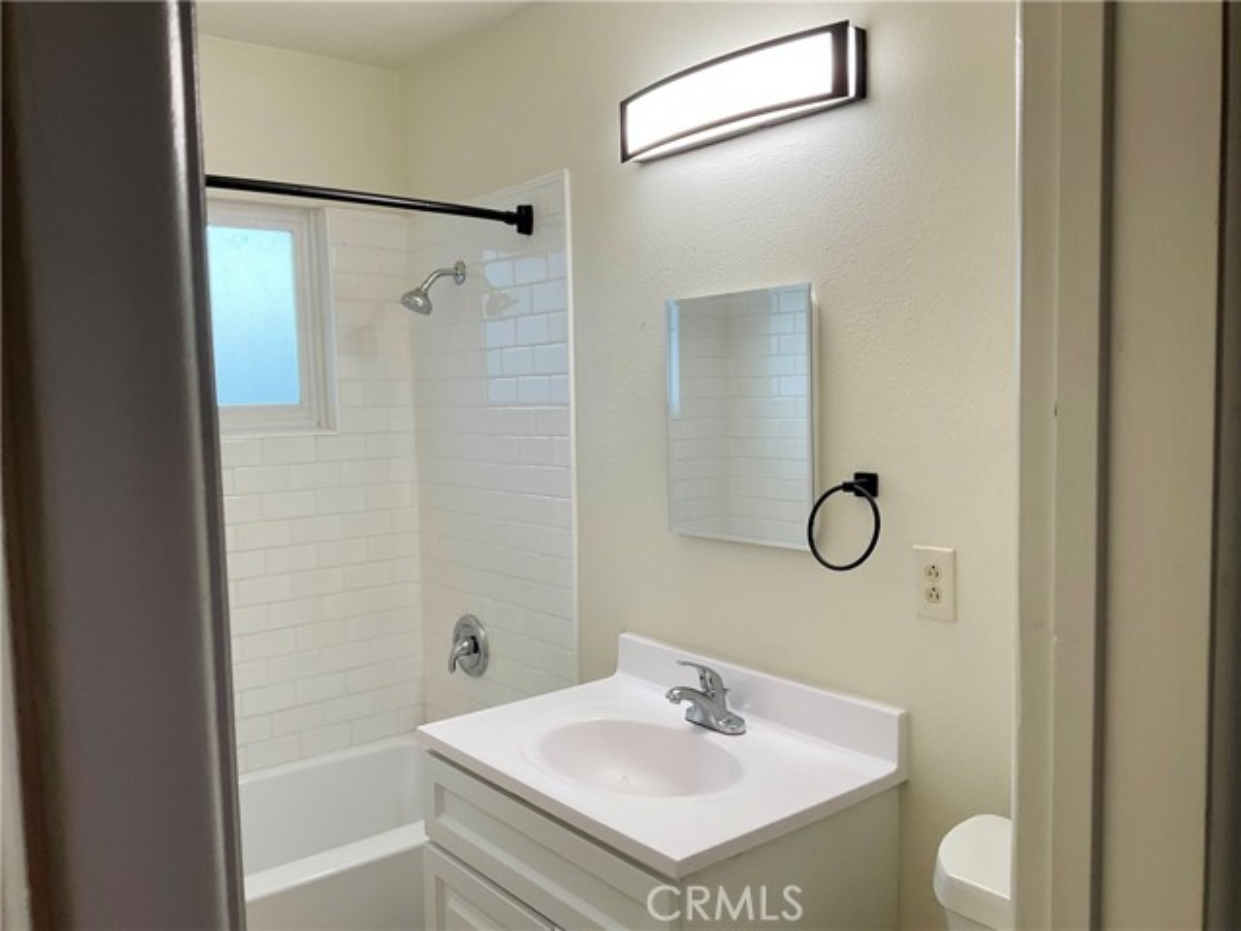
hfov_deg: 61.7
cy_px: 466
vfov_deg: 48.2
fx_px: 1040
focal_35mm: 29
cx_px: 620
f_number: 1.8
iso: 40
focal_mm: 3
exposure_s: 1/60
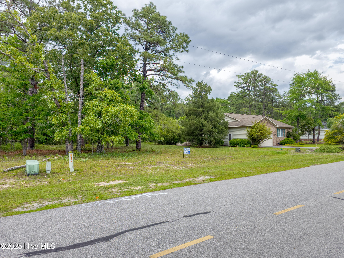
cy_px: 129
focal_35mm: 23
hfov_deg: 73.9
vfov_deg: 58.9
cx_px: 172
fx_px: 229
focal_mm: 6.3
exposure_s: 1/310
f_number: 1.7
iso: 10
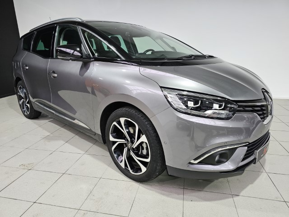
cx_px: 144
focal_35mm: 23
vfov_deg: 58.9
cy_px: 108
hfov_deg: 73.9
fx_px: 192
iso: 100
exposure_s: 1/100
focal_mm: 6.3
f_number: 1.7
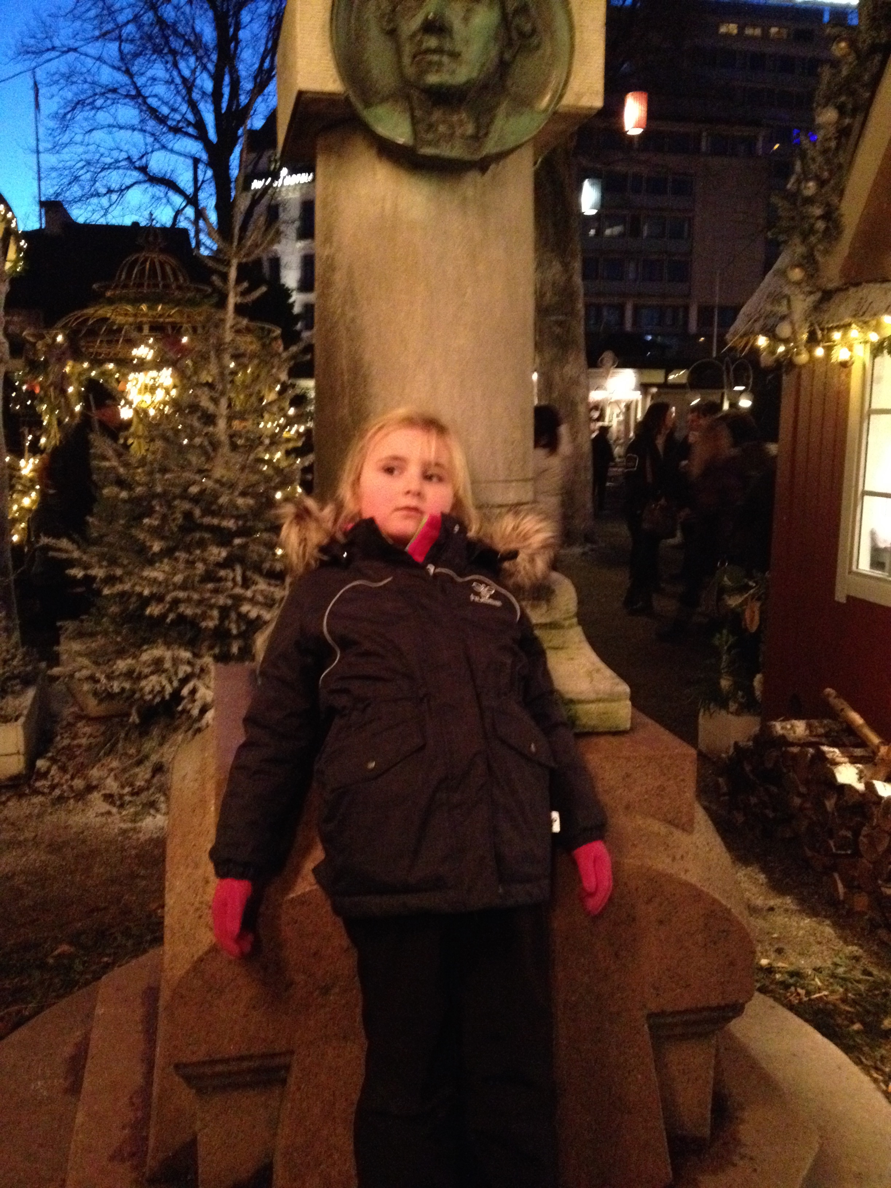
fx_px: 1201
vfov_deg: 52.6
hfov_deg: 40.7
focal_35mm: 35
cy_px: 594
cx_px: 446
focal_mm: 4.28
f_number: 2.4
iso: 800
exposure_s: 1/15
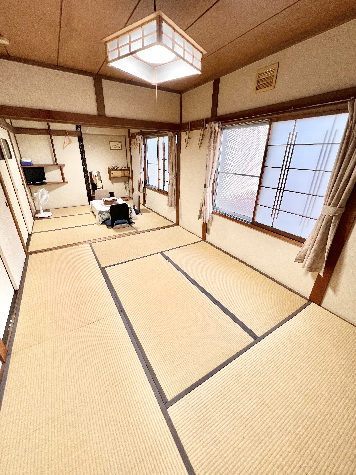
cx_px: 178
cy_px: 238
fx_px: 178
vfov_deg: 106.2
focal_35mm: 13
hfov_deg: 89.9
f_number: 1.8
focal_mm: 1.57
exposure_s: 1/100
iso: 125
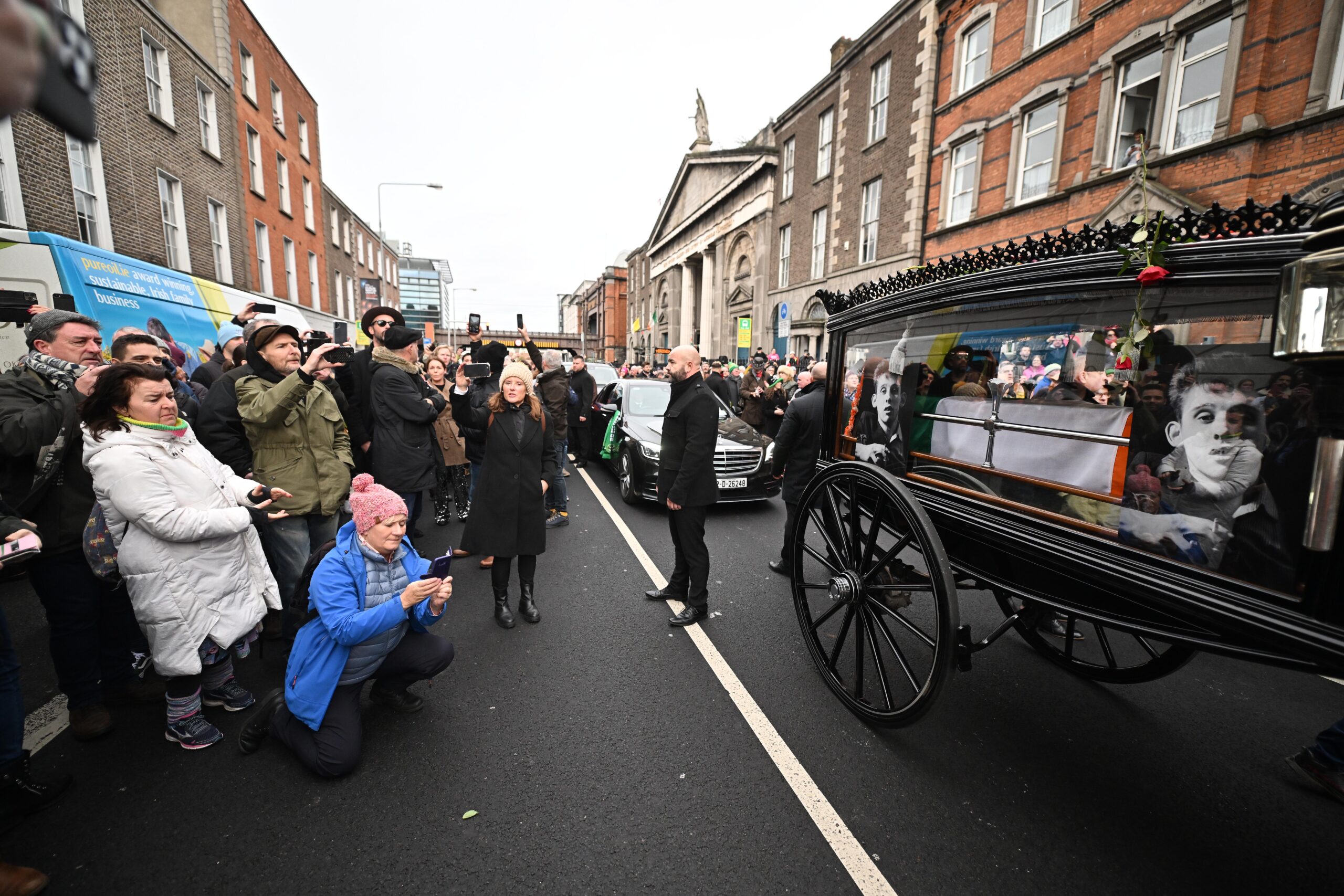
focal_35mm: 14
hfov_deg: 104.3
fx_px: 523
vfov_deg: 81.2
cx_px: 672
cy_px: 448
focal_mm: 14
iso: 1000
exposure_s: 1/1600
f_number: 2.8
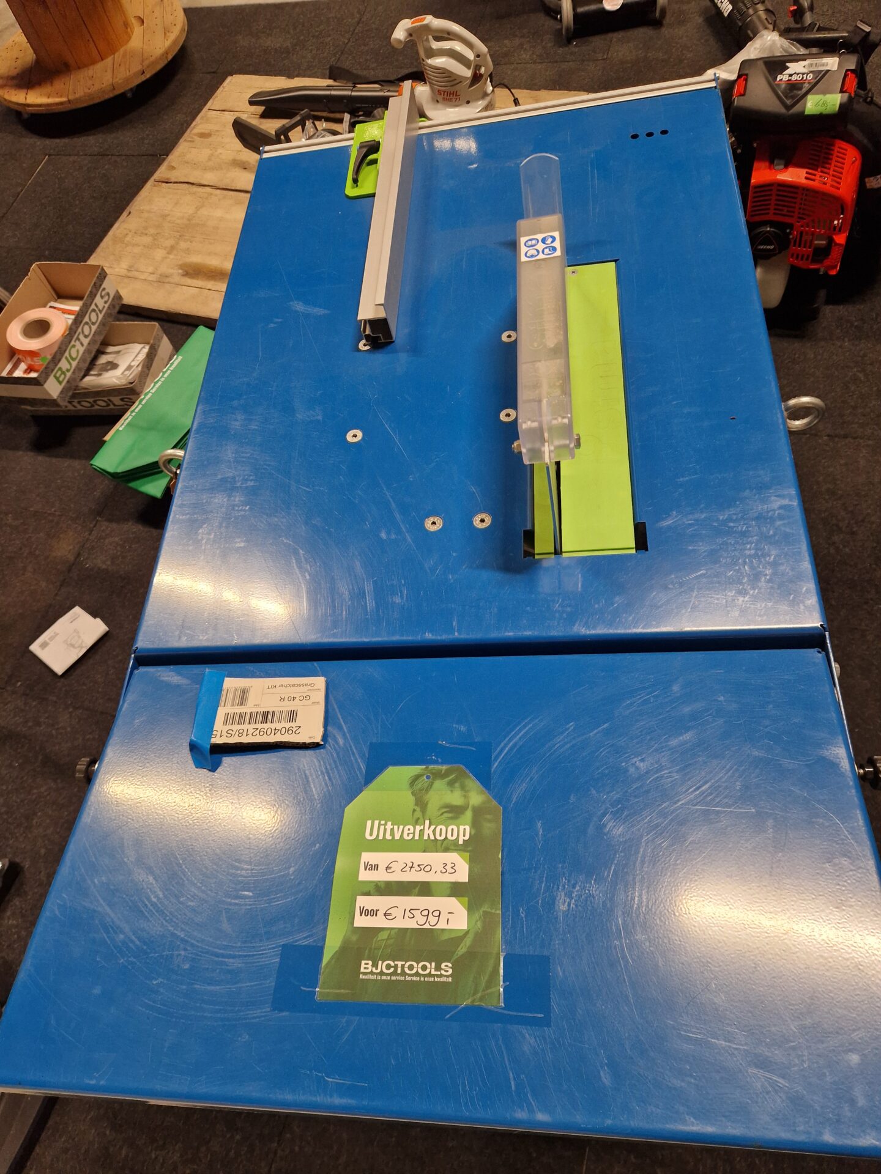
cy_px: 587
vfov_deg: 73.9
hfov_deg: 58.9
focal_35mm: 23
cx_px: 440
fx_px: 780
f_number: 1.8
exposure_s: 1/100
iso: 250
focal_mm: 5.4
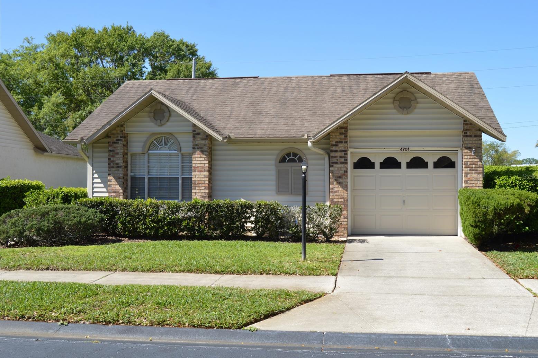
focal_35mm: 36
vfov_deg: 37.3
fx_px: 530
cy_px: 176
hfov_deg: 53.8
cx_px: 277
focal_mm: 23
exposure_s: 1/200
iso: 100
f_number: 8
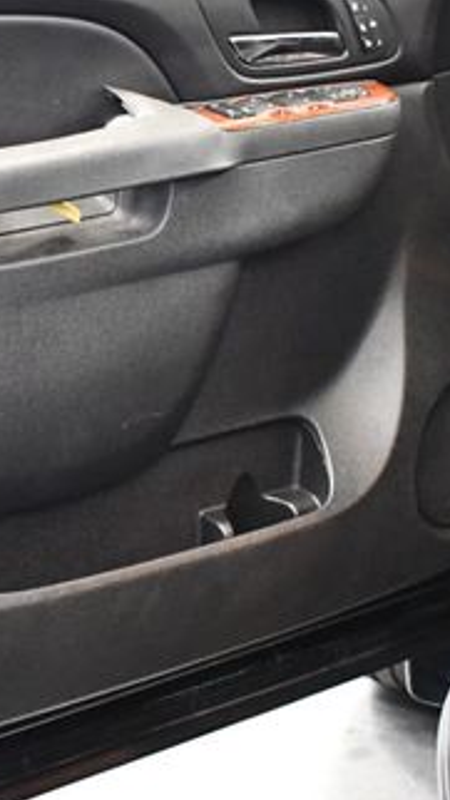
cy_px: 407
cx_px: 119
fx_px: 1592
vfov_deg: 28.2
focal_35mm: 75
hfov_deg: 16.0
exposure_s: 1/60
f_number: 3.5
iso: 5600
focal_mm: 18
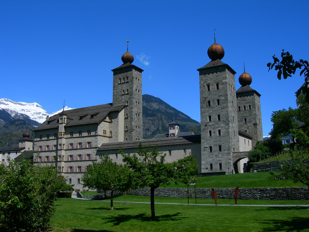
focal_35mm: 38
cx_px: 154
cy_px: 116
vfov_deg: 37.7
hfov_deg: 49.0
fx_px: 339
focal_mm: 7.8
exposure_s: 1/988
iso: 50
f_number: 4.8
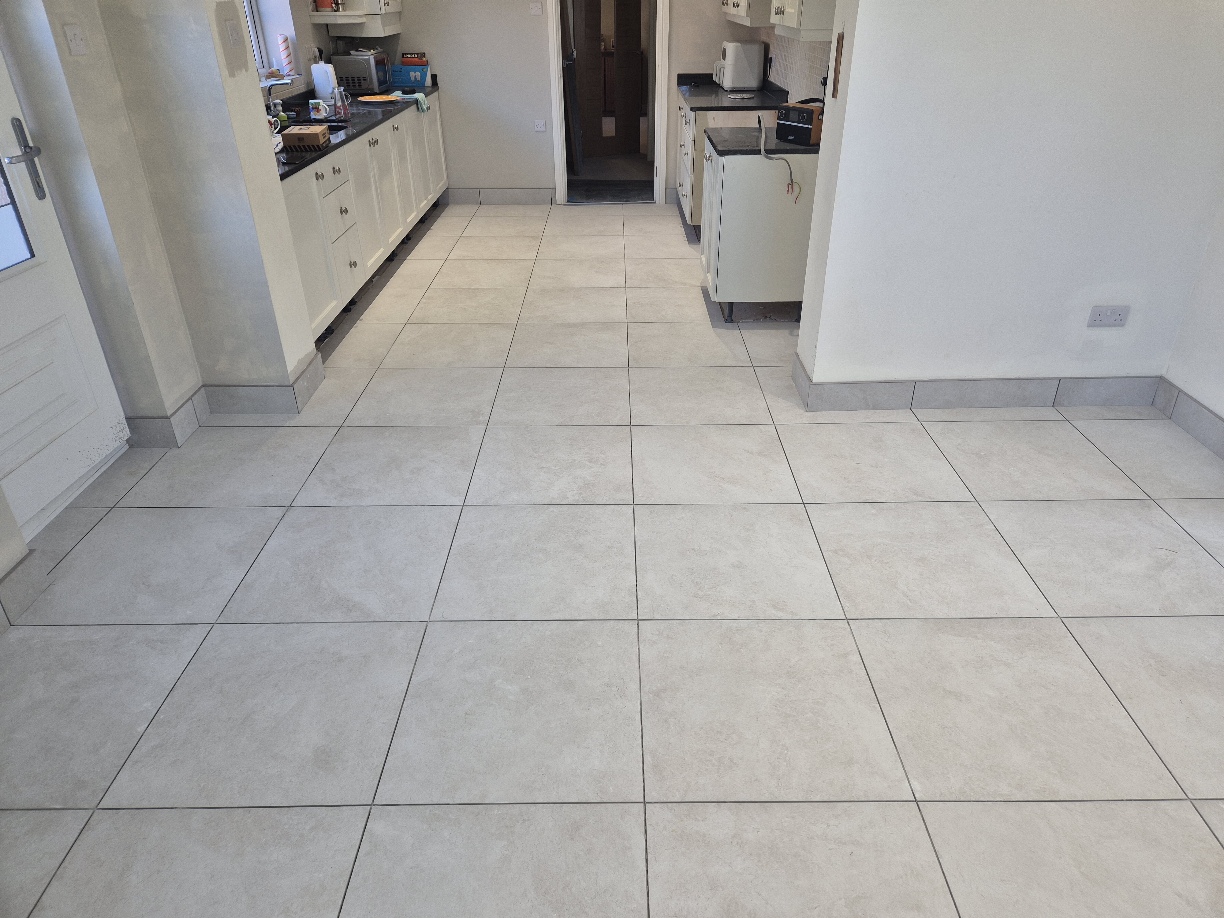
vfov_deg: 58.9
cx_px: 612
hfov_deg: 73.9
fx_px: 813
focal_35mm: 23
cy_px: 459
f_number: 1.8
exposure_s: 1/100
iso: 50
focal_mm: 5.4
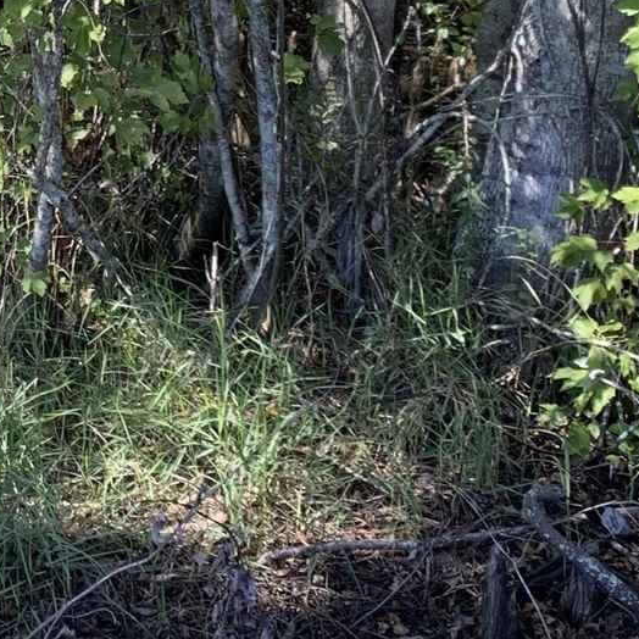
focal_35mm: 101
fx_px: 2109
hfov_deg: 16.8
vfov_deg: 16.5
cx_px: -16
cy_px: -140
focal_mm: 4.25
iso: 25
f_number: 1.8
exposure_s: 1/173
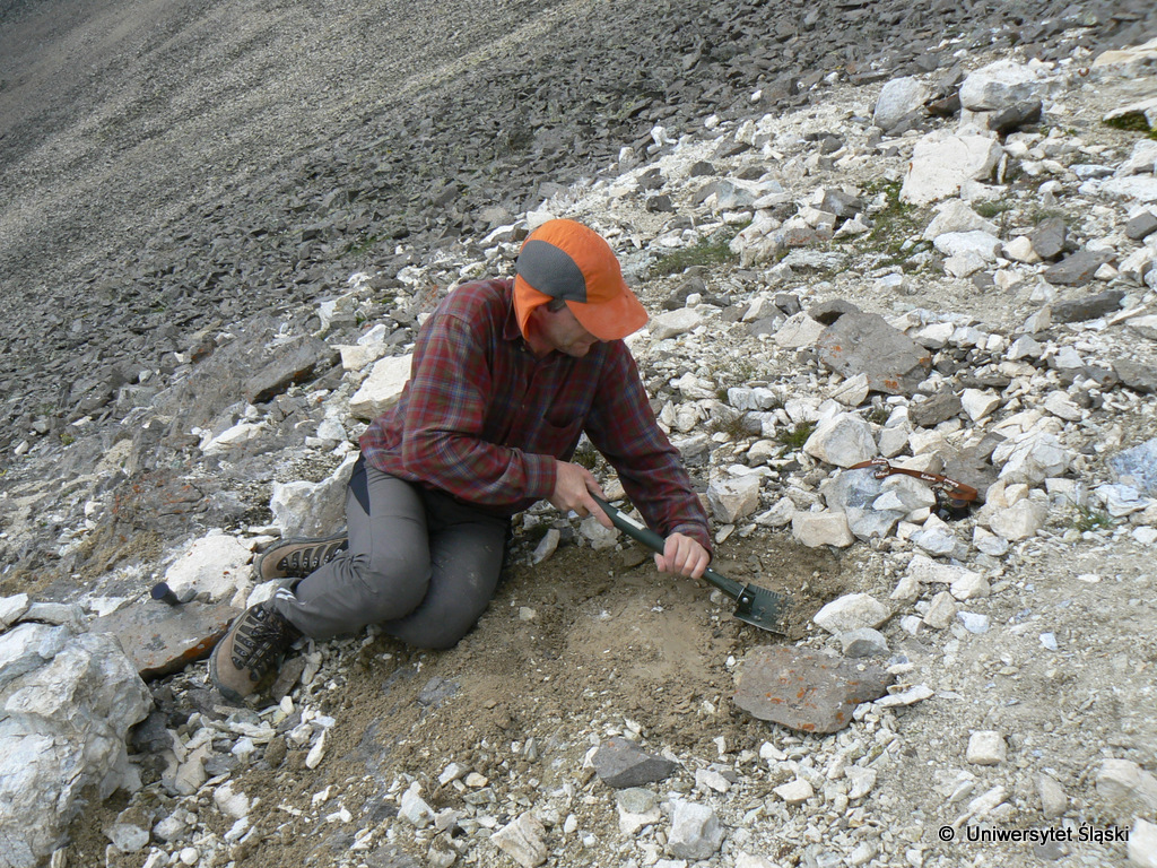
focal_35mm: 36
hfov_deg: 51.4
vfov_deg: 39.7
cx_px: 578
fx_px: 1203
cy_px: 434
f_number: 6.3
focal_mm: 6
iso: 80
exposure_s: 1/500
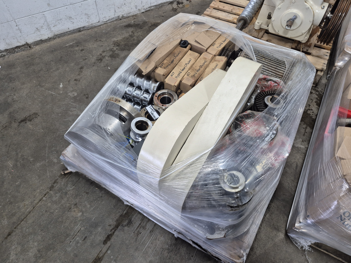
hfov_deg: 73.9
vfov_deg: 58.9
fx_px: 233
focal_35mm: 23
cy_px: 132
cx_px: 176
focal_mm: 5.4
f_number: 1.8
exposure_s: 1/120
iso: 250
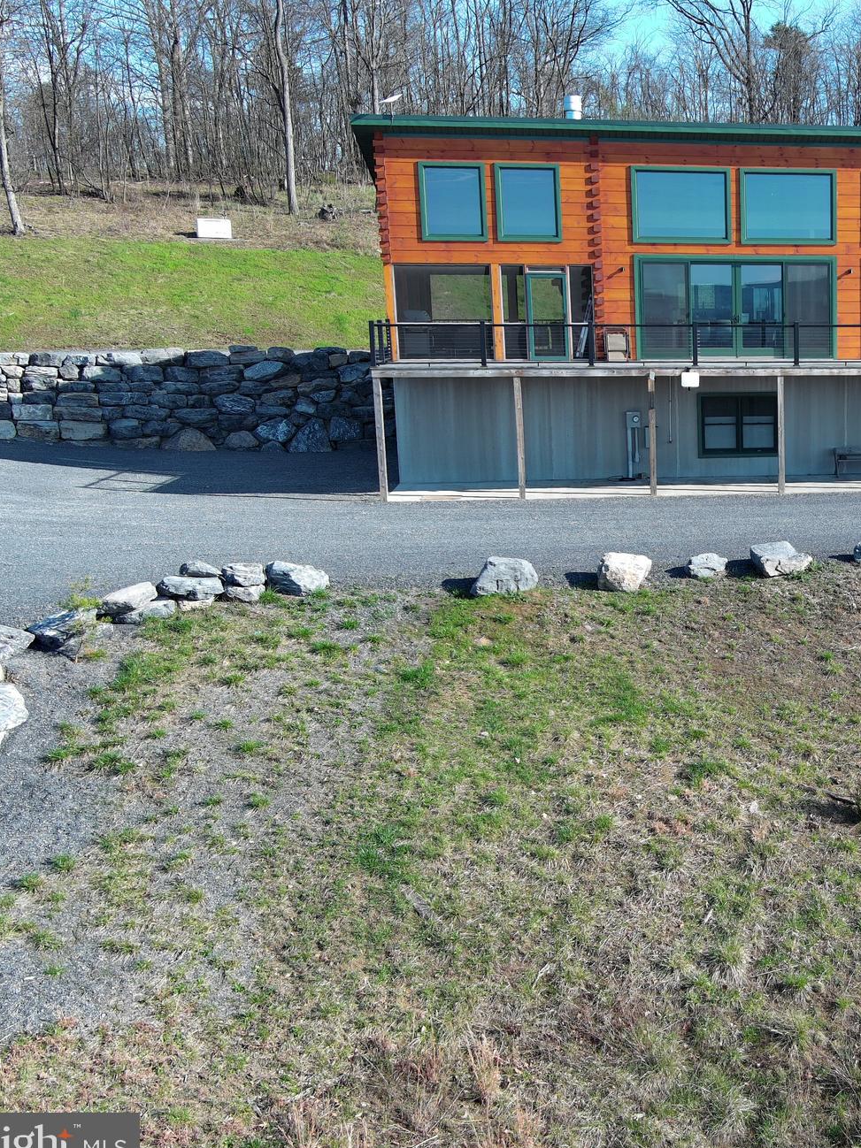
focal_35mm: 44
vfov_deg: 43.0
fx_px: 1460
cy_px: 574
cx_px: 849
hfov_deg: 30.6
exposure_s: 1/422
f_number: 2.8
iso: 100
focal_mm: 10.57
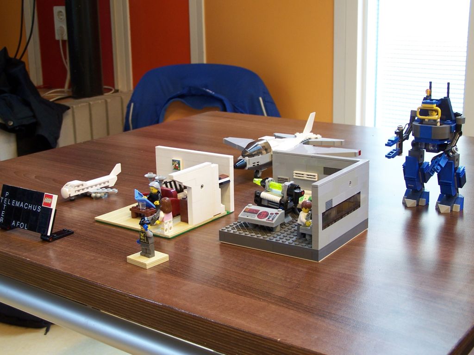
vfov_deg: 28.6
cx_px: 237
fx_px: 698
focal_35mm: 51
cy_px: 178
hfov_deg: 37.5
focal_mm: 8.5
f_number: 3
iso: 80
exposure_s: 1/10
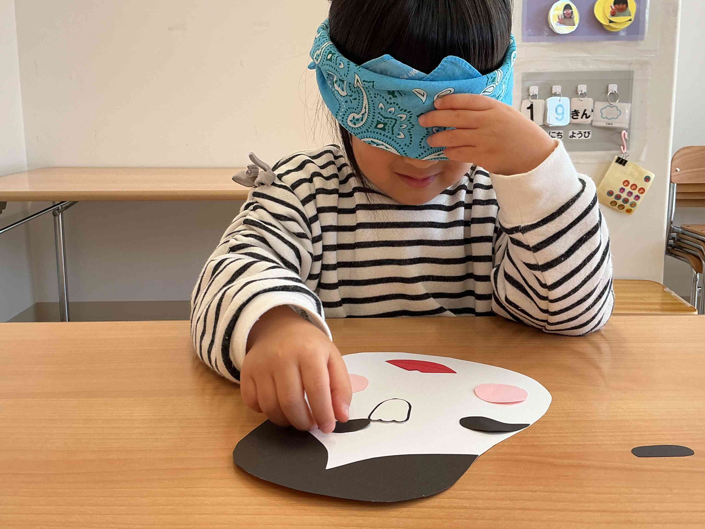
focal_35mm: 38
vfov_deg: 37.7
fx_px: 774
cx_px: 368
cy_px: 242
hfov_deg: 49.0
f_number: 1.8
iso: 25
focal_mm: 3
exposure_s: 1/120
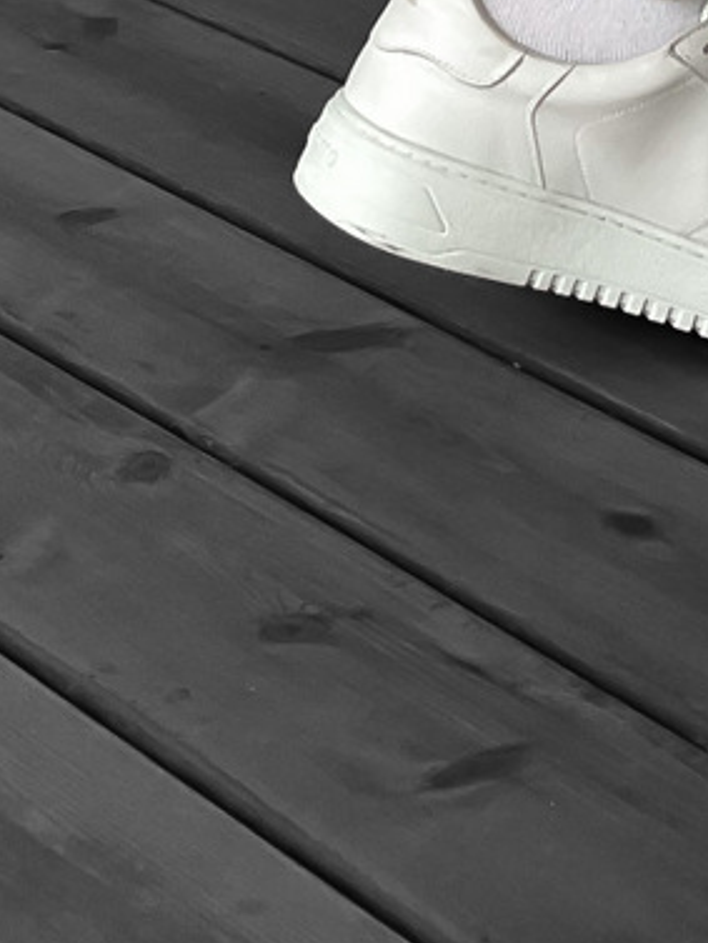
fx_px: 3352
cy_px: -981
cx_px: 961
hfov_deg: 11.7
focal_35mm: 123
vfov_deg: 13.5
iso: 50
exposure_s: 1/120
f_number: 1.8
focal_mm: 3
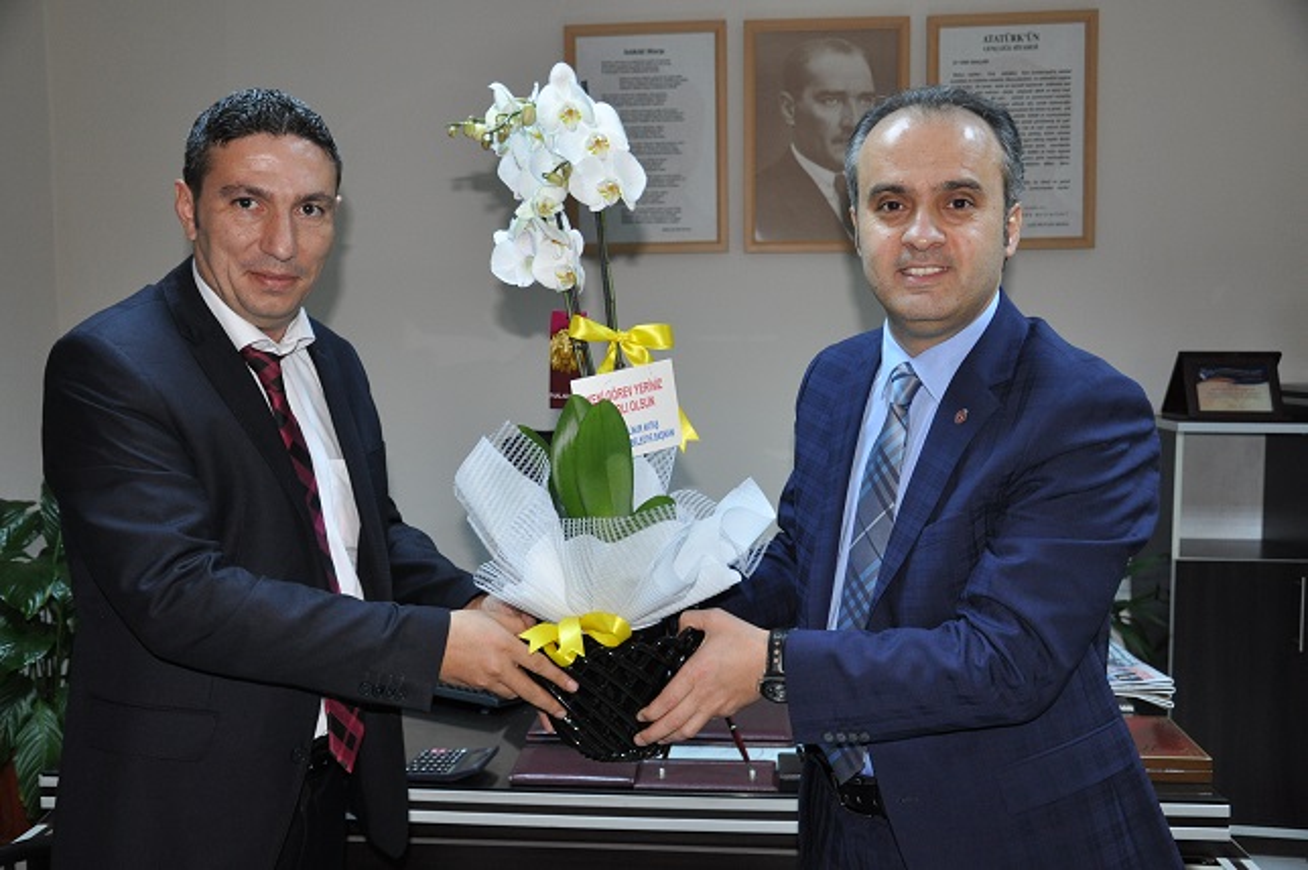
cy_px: 435
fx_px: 1307
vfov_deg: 36.8
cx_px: 654
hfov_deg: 53.2
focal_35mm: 36
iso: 800
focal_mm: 24
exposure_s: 1/60
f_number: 3.8
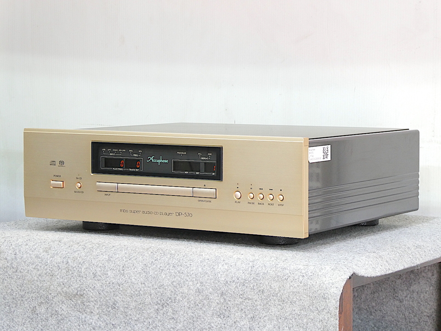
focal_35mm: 98
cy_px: 166
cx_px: 220
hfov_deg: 20.0
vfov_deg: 15.1
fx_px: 1248
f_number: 5
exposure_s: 1/10
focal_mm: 17.5
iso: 200
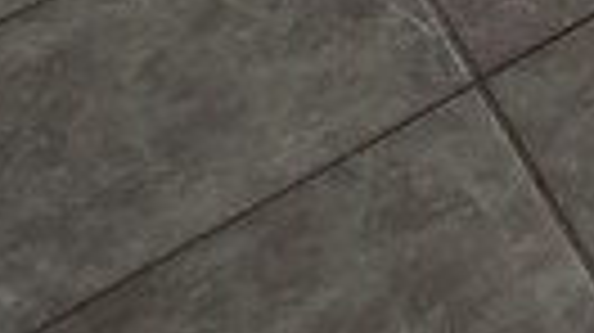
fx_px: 1731
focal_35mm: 110
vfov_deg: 7.6
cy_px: -994
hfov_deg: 11.7
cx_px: 1728
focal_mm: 2.2
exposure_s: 1/120
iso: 160
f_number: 2.2
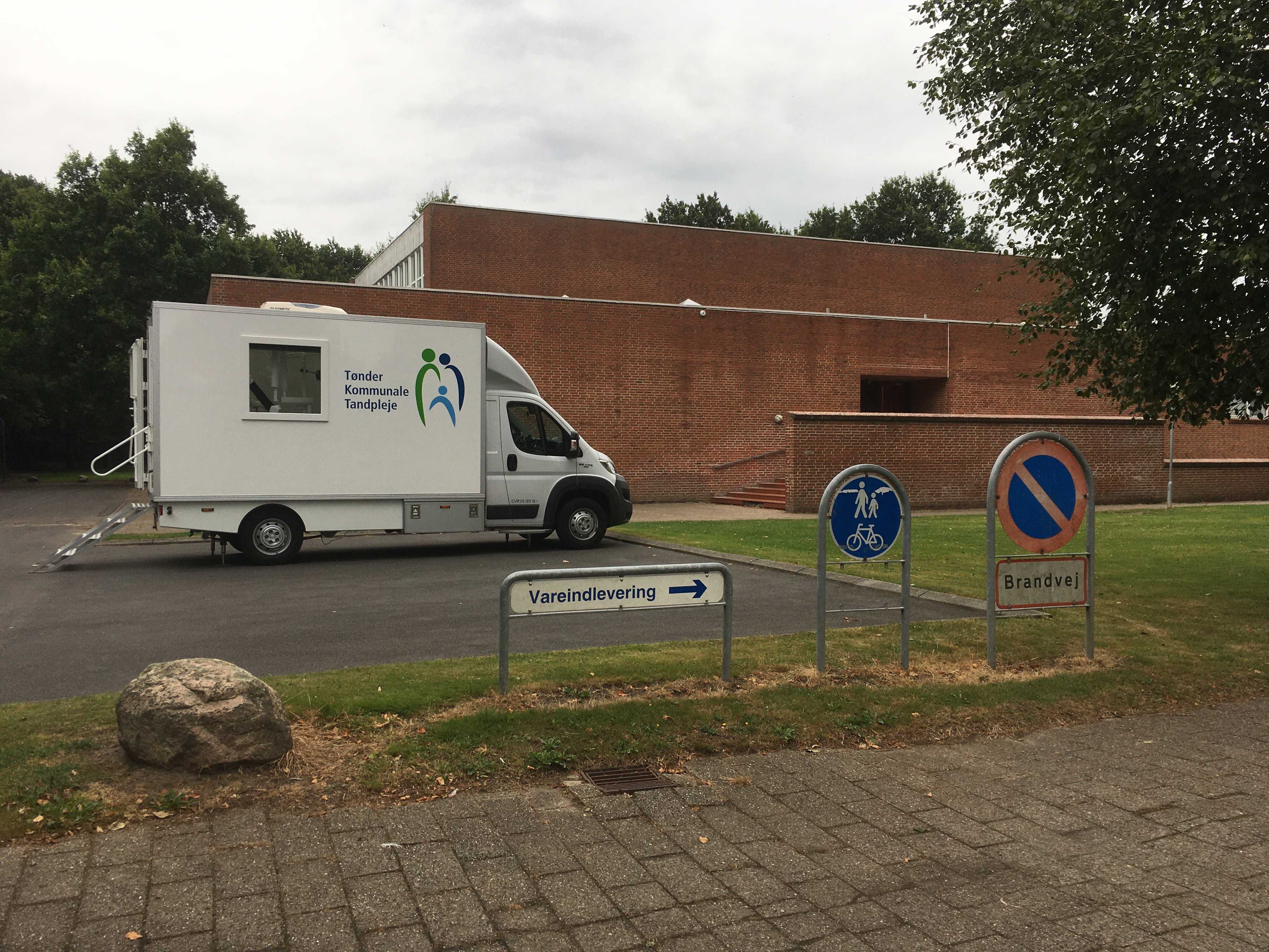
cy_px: 476
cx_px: 634
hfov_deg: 61.7
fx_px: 1063
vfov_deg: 48.2
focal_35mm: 29
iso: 25
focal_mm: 4.15
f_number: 2.2
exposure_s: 1/371
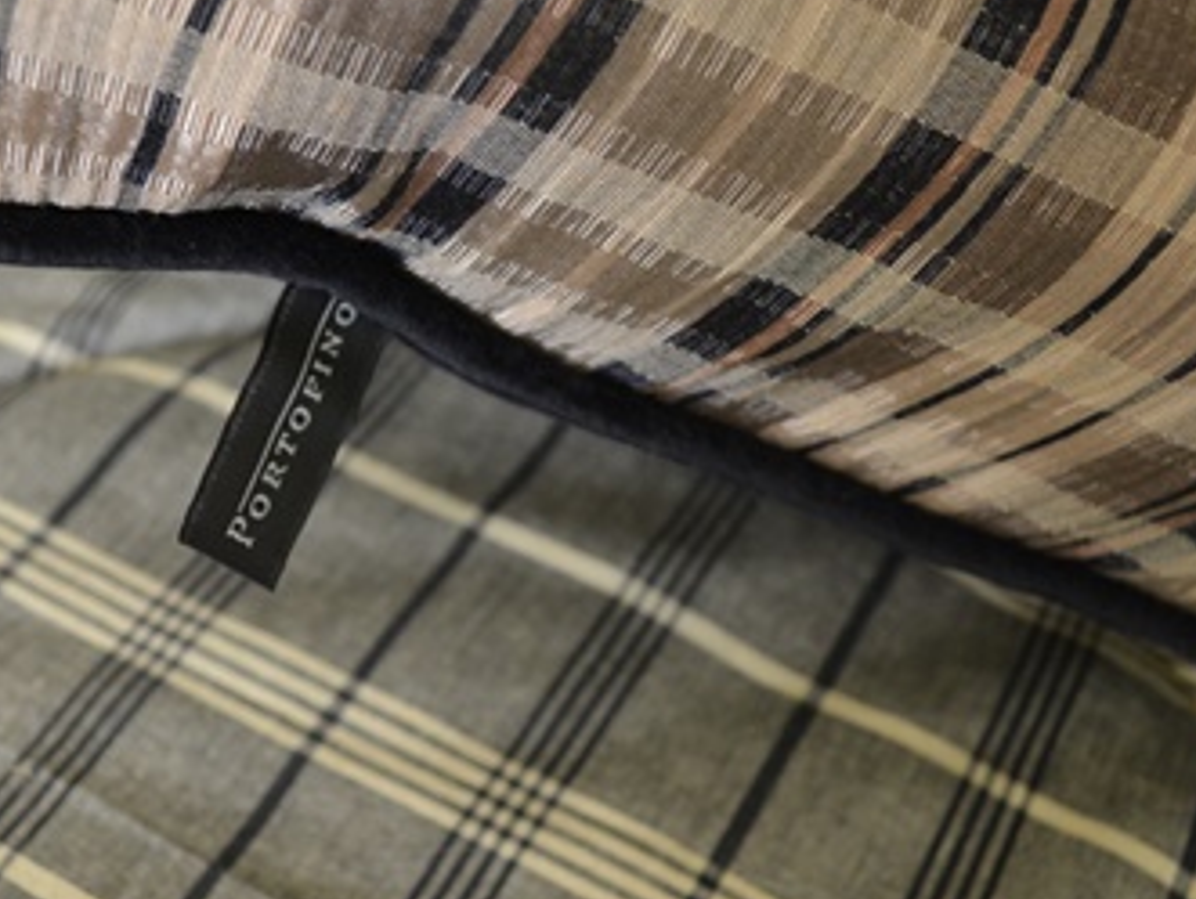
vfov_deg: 30.9
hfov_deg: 40.2
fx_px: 1626
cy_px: 375
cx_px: 481
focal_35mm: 47
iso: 1100
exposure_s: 1/30
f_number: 3.5
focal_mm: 18
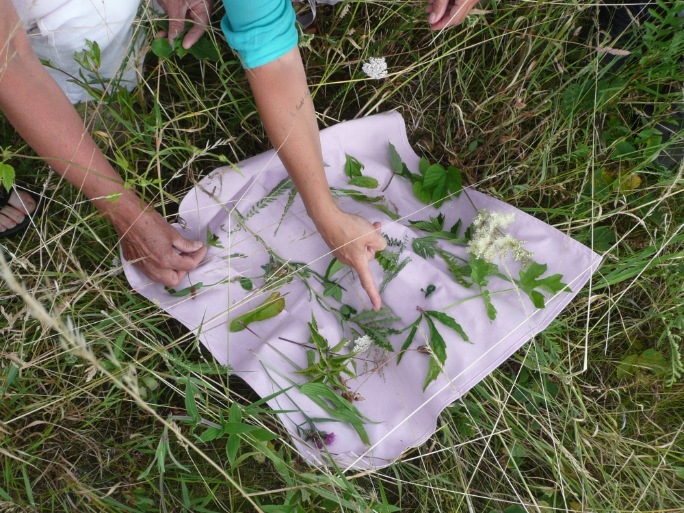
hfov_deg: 46.8
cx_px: 342
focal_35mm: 40
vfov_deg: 36.0
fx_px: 790
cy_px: 256
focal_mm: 6.5
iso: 100
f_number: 3.9
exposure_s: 1/200
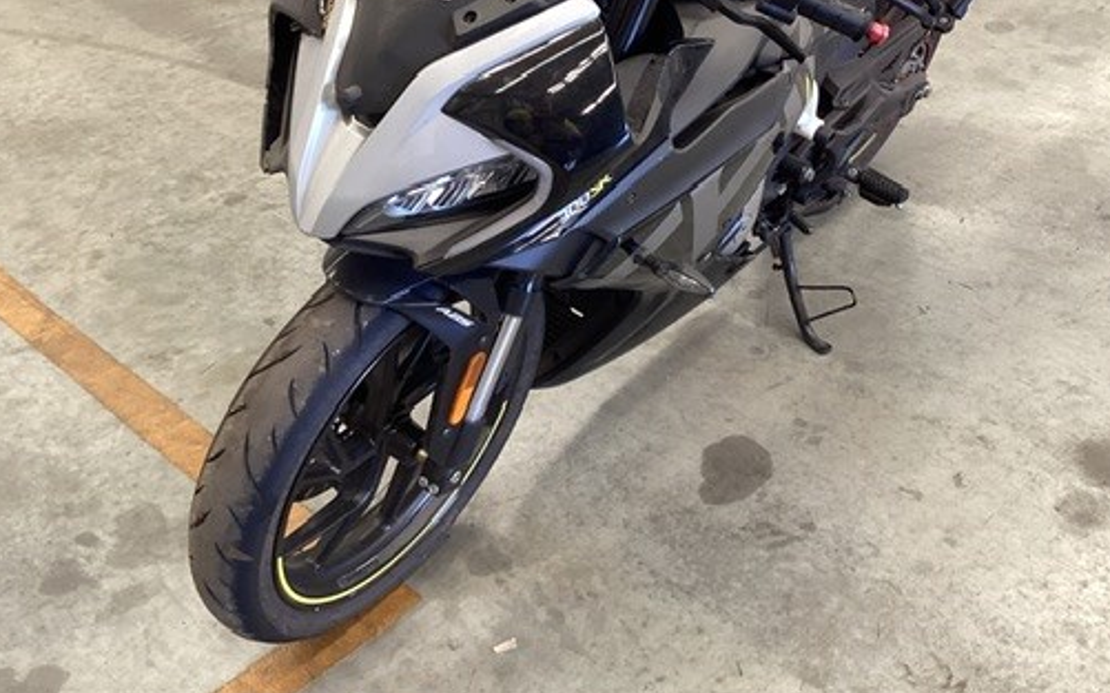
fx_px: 1270
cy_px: 170
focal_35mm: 42
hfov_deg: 47.1
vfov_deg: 30.0
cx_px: 611
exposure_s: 1/50
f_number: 2.4
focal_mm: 3.3
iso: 100
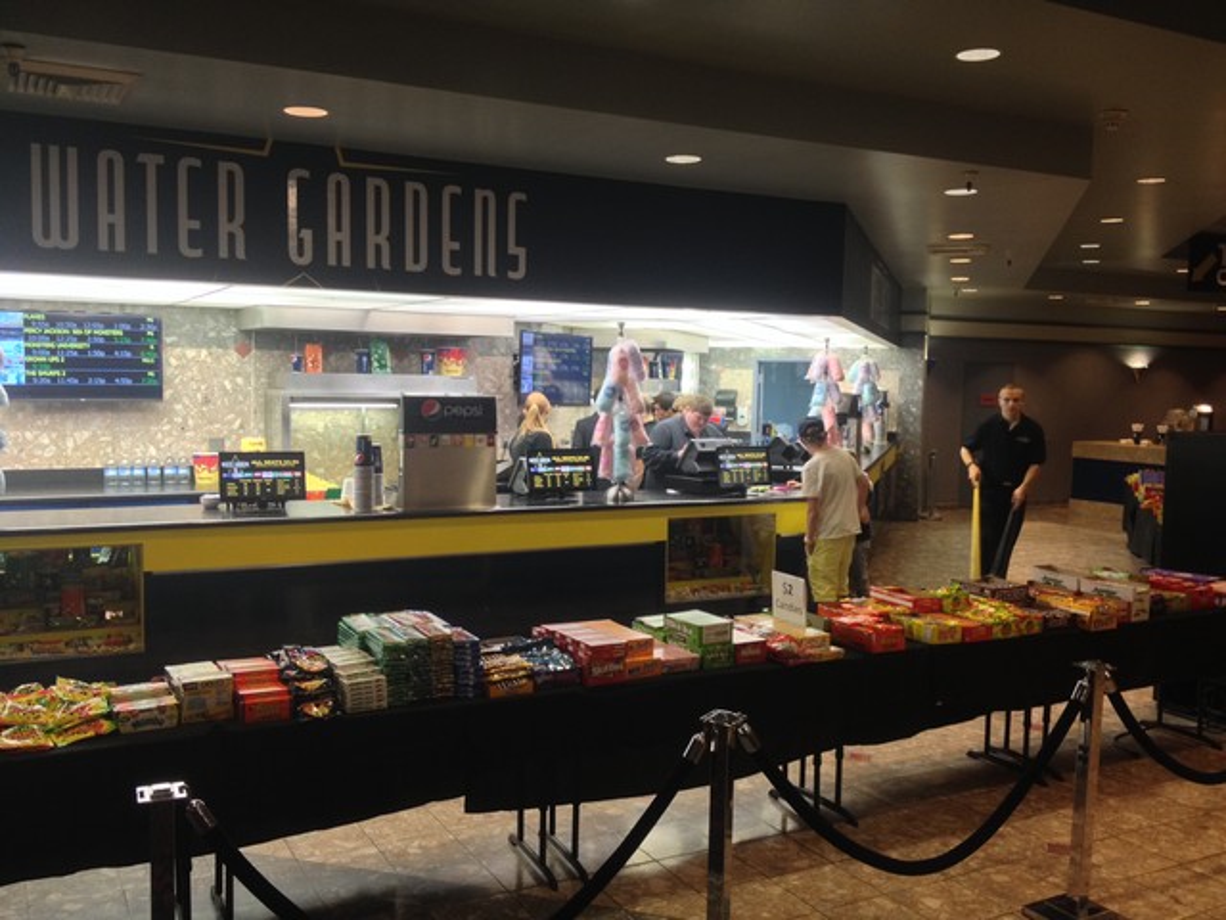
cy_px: 460
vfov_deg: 40.7
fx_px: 1240
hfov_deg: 52.6
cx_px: 613
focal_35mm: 35
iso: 125
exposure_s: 1/20
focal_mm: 4.28
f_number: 2.4
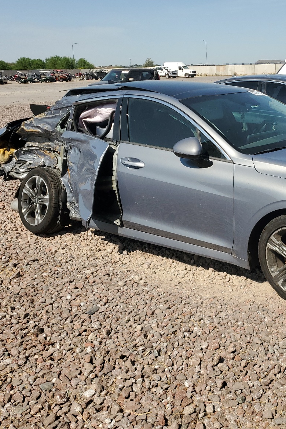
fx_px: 441
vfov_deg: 51.9
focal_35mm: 37
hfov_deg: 34.4
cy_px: 210
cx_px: 243
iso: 50
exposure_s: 1/3333
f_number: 1.5
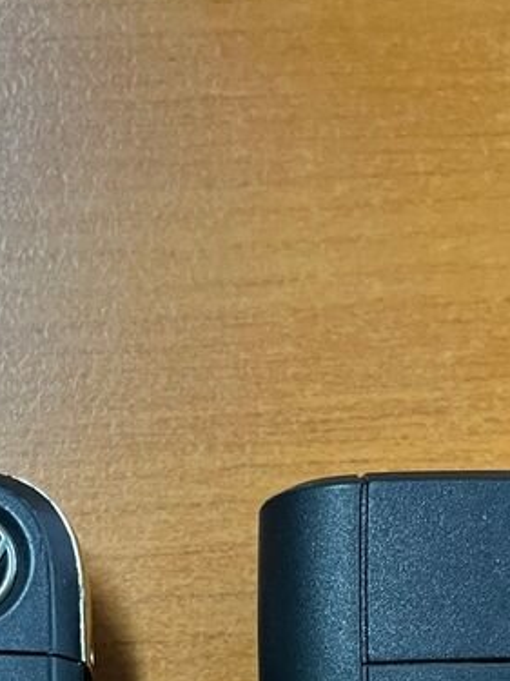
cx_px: 223
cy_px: 788
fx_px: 1396
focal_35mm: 71
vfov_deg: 25.1
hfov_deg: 20.7
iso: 200
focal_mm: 5.1
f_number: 1.6
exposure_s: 1/50
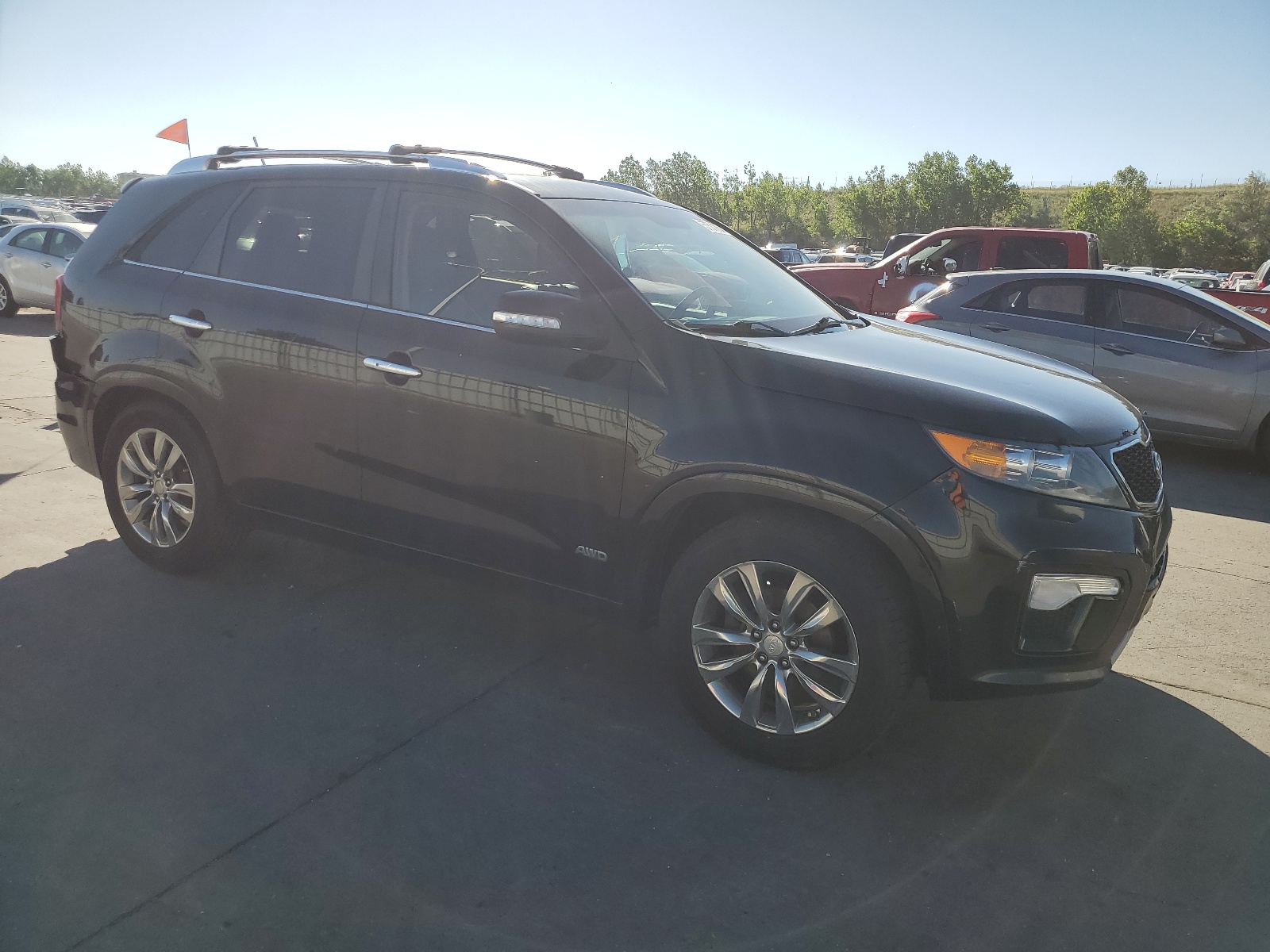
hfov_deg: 67.3
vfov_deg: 53.1
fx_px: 954
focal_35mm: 26
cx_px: 635
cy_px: 476
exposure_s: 1/3333
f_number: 1.5
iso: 50
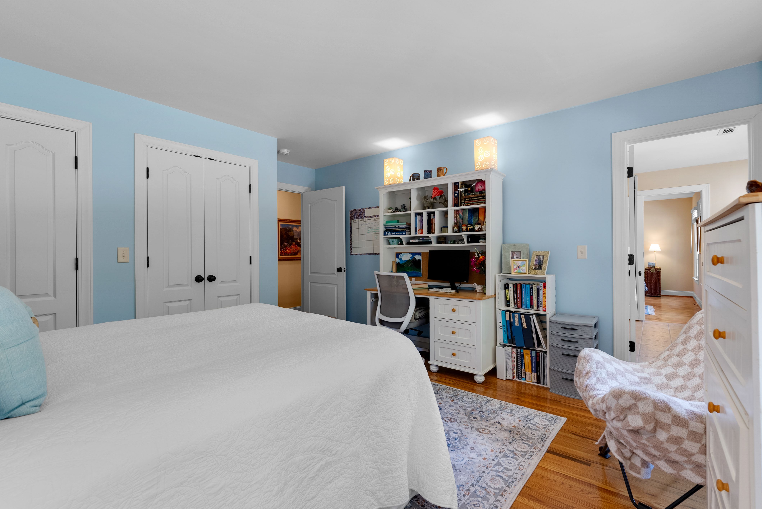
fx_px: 339
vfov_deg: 73.8
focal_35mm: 16
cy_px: 254
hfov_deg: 96.7
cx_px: 381
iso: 200
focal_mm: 16
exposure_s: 1/2
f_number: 8
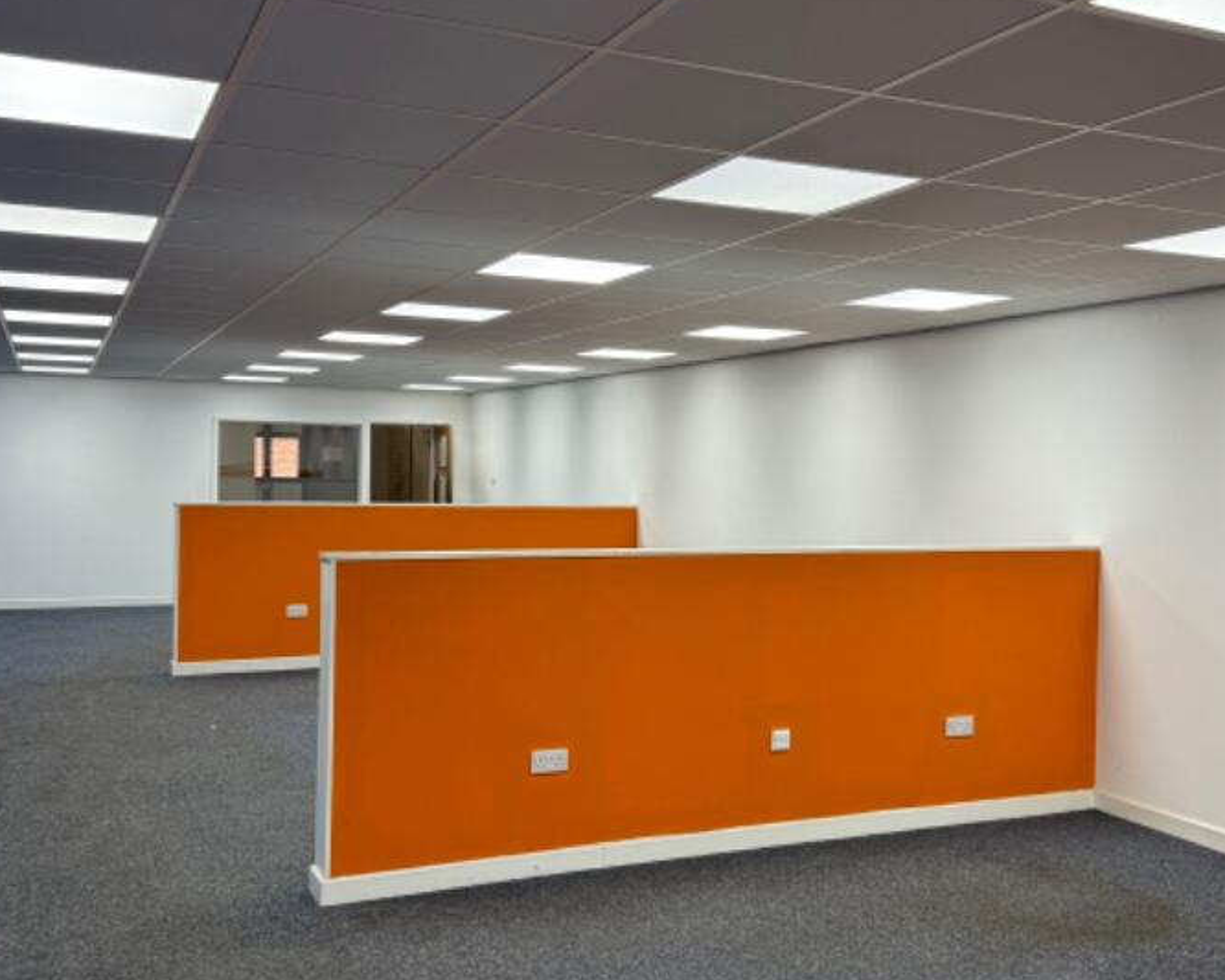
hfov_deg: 50.2
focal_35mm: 36
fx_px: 1305
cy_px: 517
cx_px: 684
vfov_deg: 41.1
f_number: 1.78
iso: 80
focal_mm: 6.76
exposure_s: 1/100
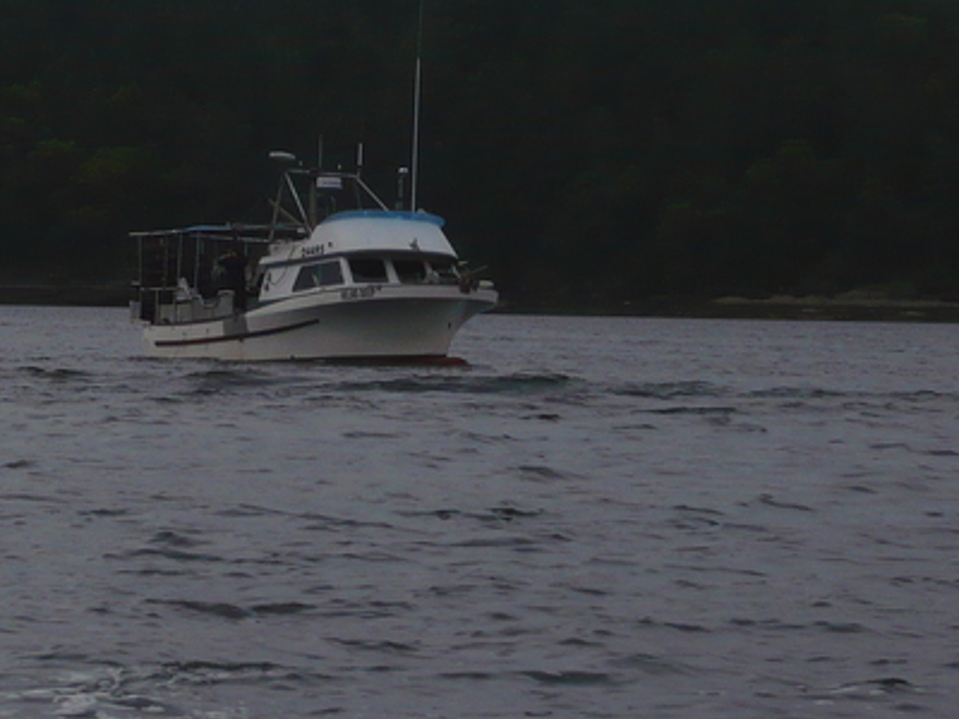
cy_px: 199
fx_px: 5818
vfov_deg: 7.1
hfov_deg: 9.4
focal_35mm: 210
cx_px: 254
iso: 100
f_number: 14
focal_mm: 17.4
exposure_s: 1/250
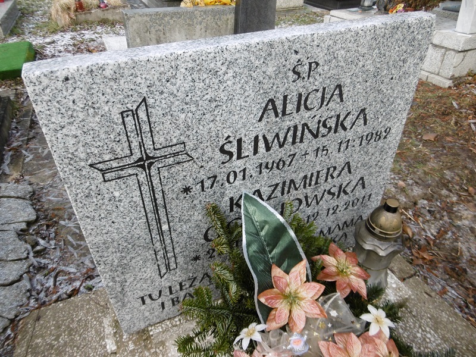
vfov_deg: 56.8
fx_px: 330
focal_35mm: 24
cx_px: 238
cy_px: 178
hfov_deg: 71.6
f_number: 3.1
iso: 100
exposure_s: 1/200
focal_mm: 4.3
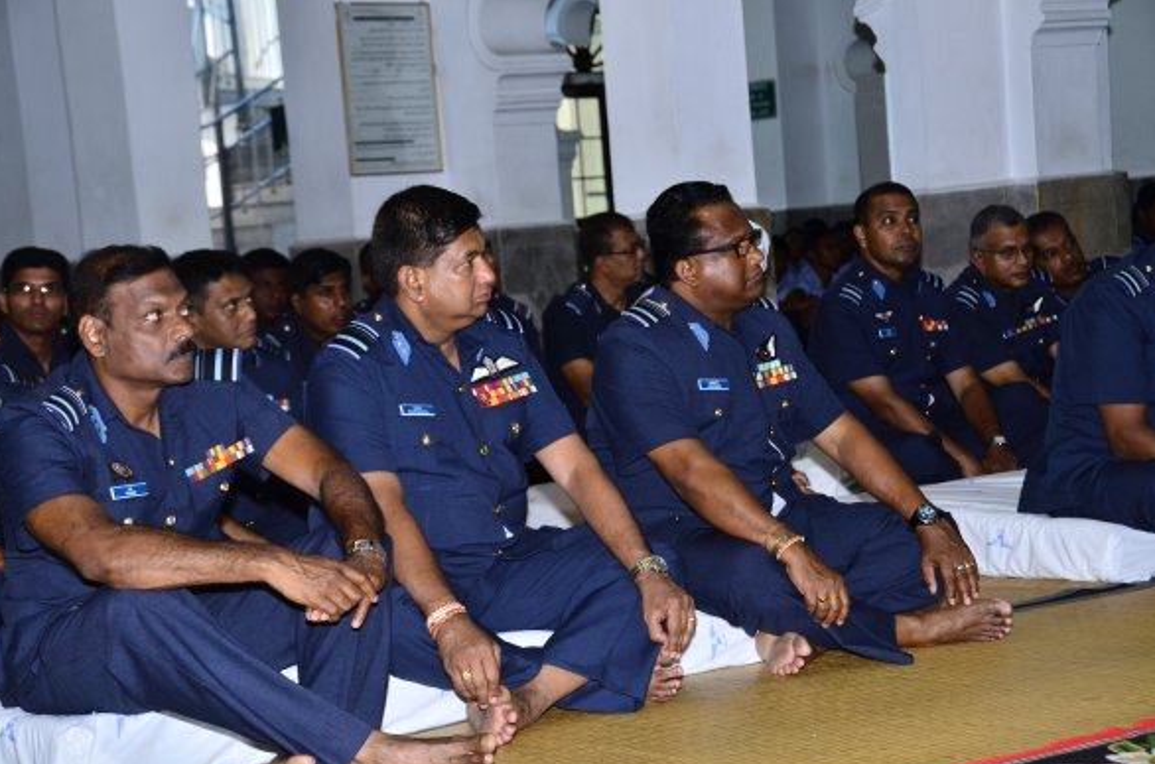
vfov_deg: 15.8
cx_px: 579
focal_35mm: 86
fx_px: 2753
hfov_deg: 23.7
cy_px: 389
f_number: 6.3
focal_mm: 56
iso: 250
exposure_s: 1/100
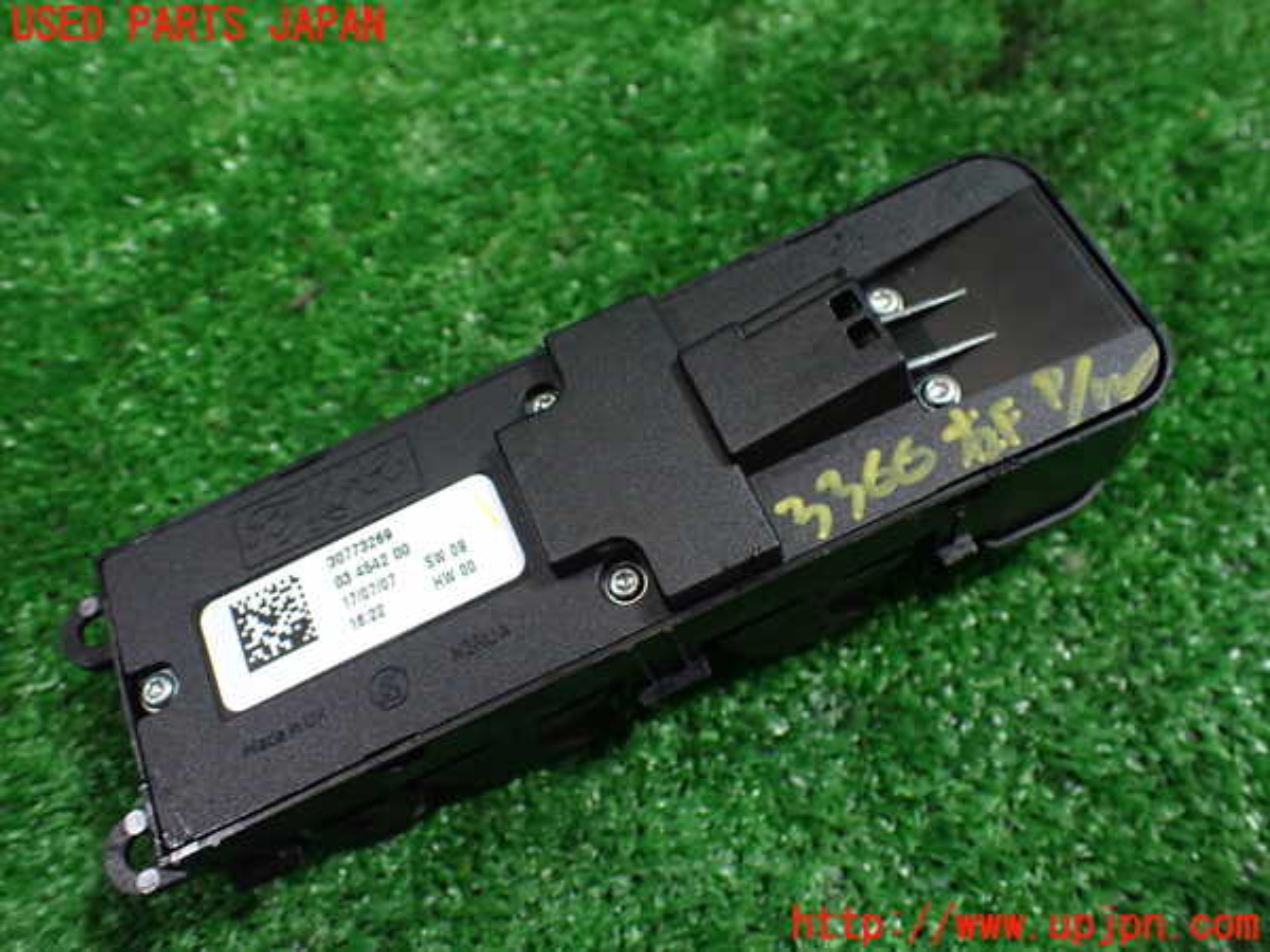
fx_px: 1101
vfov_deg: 46.8
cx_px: 635
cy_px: 476
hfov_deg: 60.0
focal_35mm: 30
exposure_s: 1/100
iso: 800
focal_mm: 5.4
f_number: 2.3
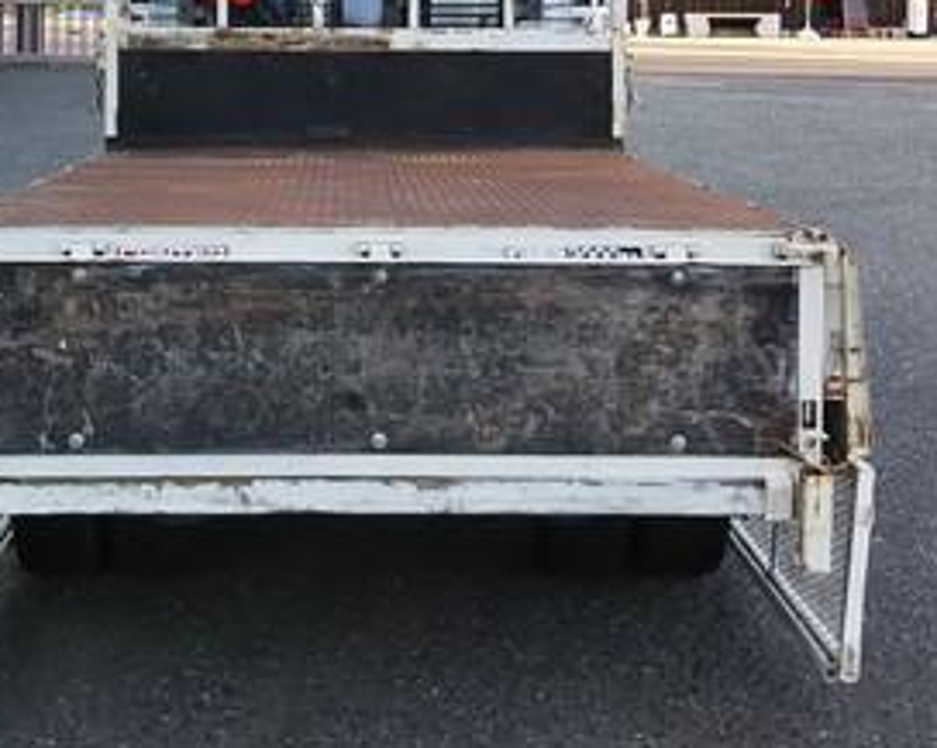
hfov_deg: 27.5
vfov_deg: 21.5
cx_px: 389
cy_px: 45
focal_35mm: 69
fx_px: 1911
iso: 20
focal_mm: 4
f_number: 2.2
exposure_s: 1/141
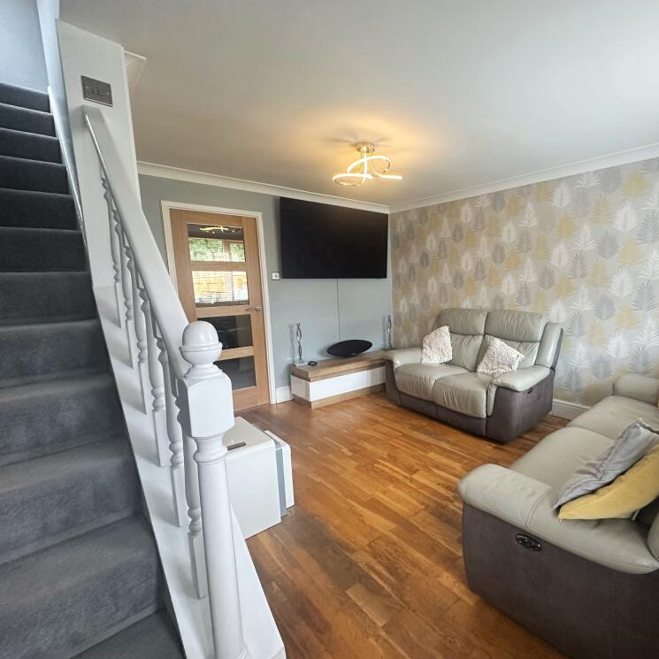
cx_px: 425
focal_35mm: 17
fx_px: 366
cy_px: 334
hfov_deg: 81.9
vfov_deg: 84.0
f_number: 2.2
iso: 250
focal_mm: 2.22
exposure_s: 1/100
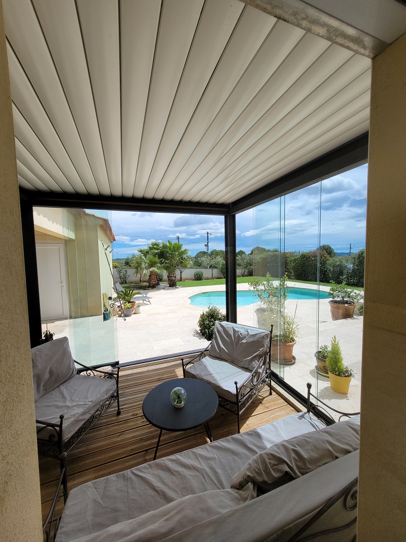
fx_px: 203
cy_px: 271
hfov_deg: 89.9
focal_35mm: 13
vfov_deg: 106.2
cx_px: 203
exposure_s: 1/1597
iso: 40
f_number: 2.2
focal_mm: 1.74
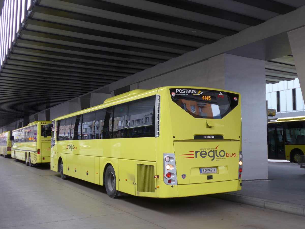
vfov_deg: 36.8
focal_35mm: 39
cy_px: 114
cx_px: 152
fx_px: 344
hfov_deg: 47.9
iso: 80
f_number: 2.5
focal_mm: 8
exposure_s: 1/100
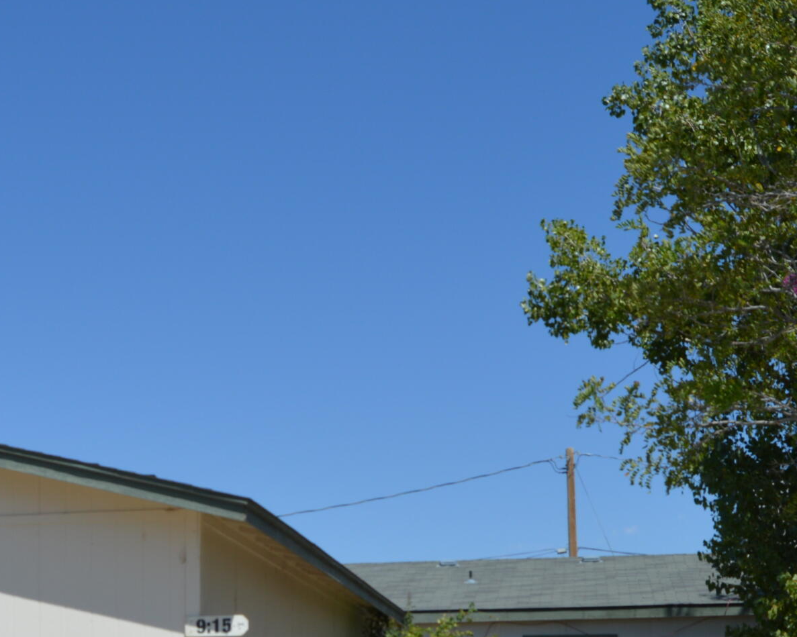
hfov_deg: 29.3
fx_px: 1509
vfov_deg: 23.2
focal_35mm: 64
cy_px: 571
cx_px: 229
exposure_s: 1/320
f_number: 9
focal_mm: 18
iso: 100
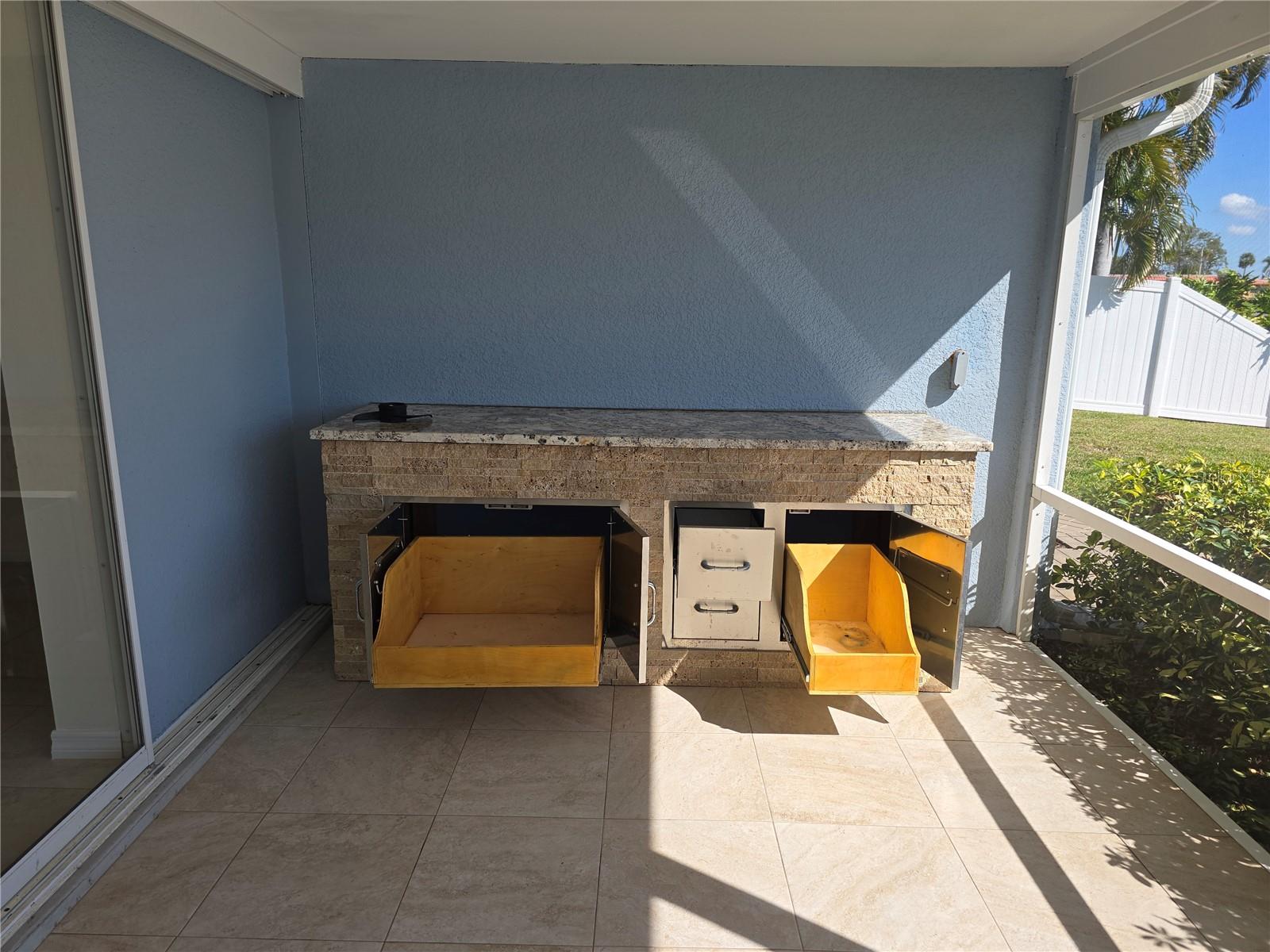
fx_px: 844
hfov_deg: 73.9
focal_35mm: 23
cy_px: 476
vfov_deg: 58.9
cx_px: 635
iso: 12
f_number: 1.7
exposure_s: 1/316
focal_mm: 6.3
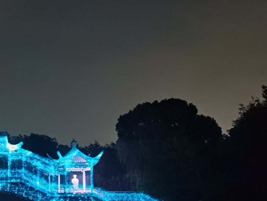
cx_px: -3
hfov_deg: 23.4
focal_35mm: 80
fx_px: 617
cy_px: 162
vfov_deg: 18.3
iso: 640
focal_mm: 6.71
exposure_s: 1/16.7
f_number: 1.9
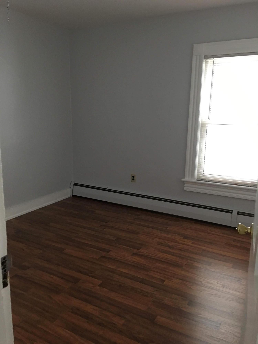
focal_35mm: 29
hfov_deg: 48.2
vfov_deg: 61.7
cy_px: 172
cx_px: 129
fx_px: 288
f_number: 2.2
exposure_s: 1/8
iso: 80
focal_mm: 4.15
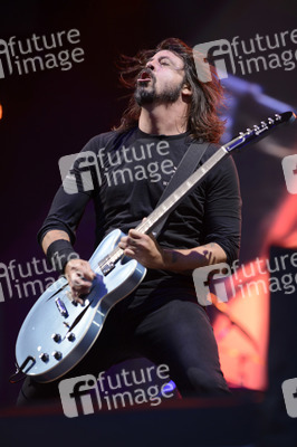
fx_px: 1735
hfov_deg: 9.8
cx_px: 148
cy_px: 224
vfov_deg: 14.7
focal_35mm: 140
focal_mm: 140
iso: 1250
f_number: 2.8
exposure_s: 1/250
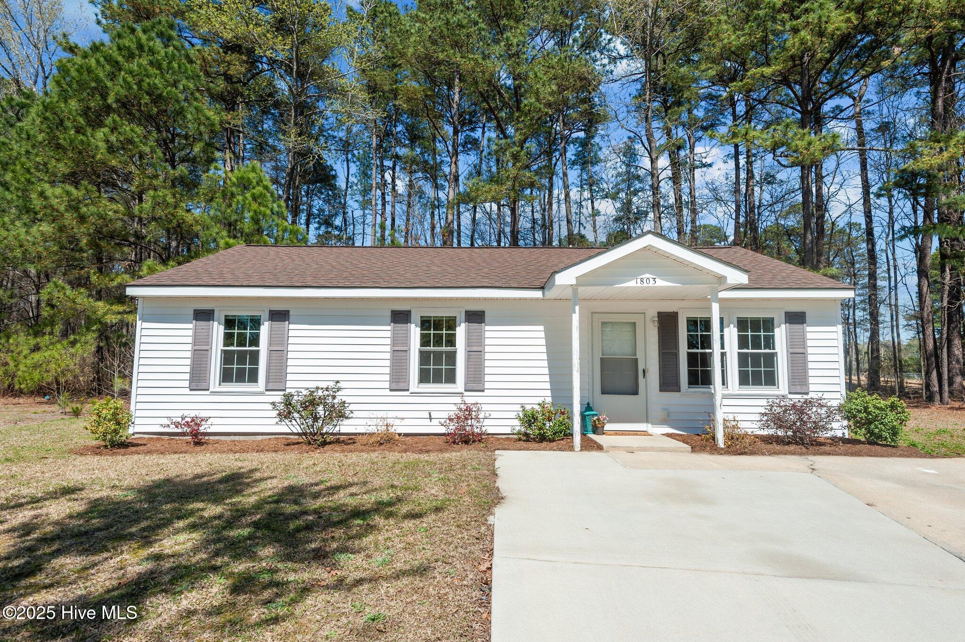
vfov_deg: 64.5
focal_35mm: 19
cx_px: 482
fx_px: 509
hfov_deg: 87.0
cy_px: 321
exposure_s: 1/400
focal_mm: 19
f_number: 10
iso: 400
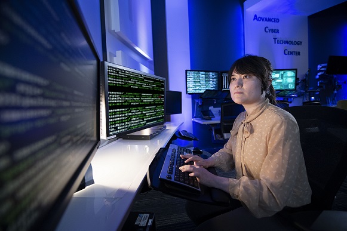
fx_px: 135
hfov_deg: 104.3
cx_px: 174
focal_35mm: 14
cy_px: 116
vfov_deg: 81.2
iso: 2000
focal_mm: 14
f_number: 3.2
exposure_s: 1/320
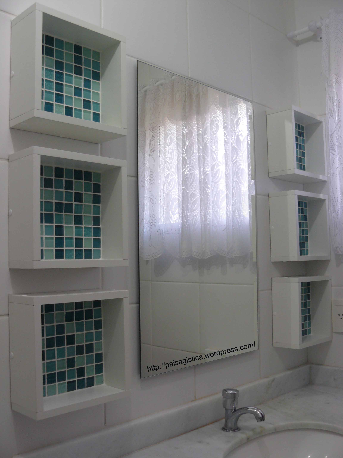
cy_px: 229
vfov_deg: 51.4
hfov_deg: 39.7
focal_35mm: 36
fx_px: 476
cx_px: 172
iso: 100
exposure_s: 1/20
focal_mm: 6
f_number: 2.8
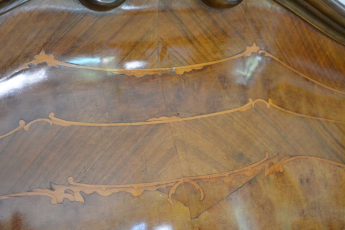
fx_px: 791
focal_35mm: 82
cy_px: 115
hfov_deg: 24.6
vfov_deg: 16.6
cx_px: 172
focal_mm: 55
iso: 1400
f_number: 5.6
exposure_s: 1/30
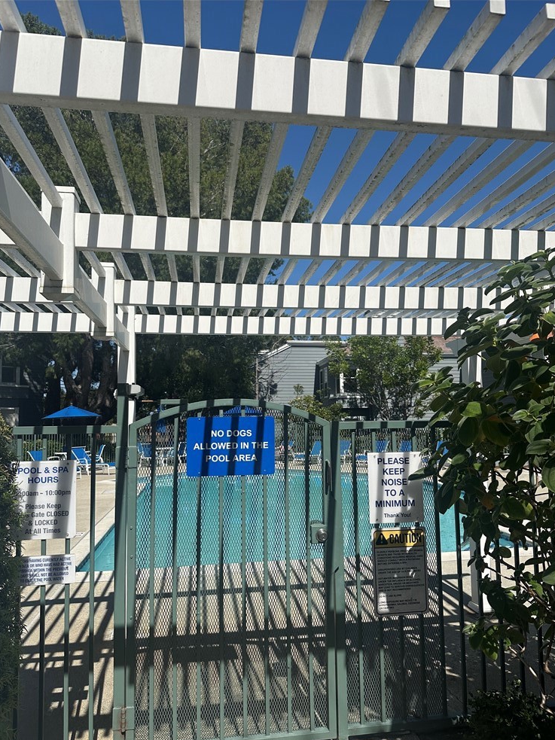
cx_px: 286
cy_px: 385
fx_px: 535
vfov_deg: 69.4
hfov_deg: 54.9
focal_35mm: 25
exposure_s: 1/8197
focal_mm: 6.86
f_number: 1.78
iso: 80
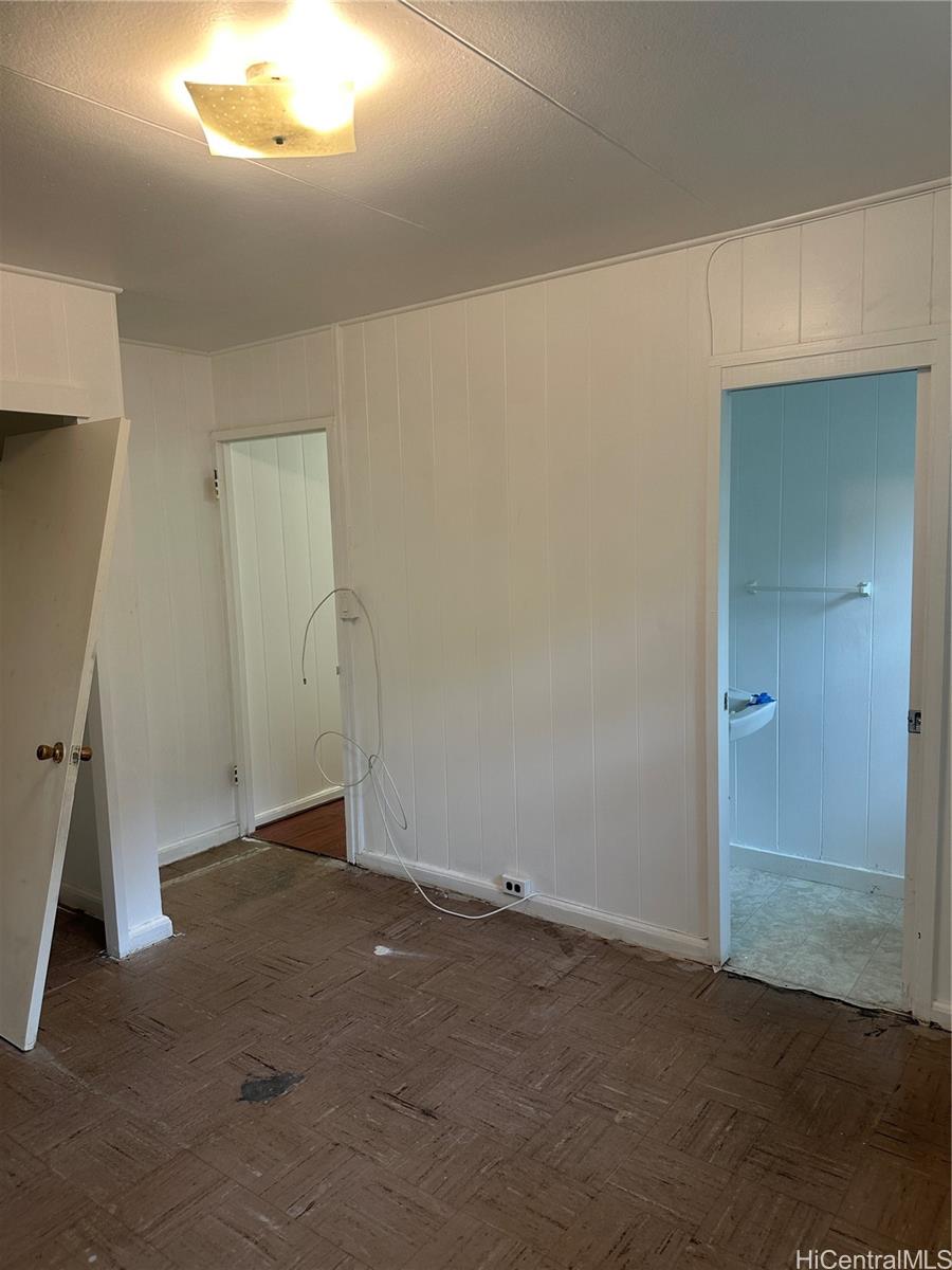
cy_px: 635
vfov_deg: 71.6
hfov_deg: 56.8
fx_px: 880
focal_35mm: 24
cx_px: 476
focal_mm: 6.86
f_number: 1.78
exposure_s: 1/120
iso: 100
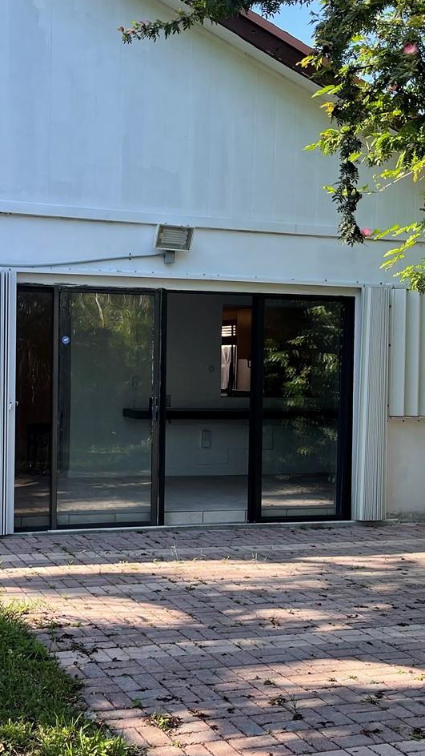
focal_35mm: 48
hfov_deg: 24.6
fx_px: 962
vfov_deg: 42.9
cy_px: 373
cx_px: 103
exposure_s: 1/628
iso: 32
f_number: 1.6
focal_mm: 5.1
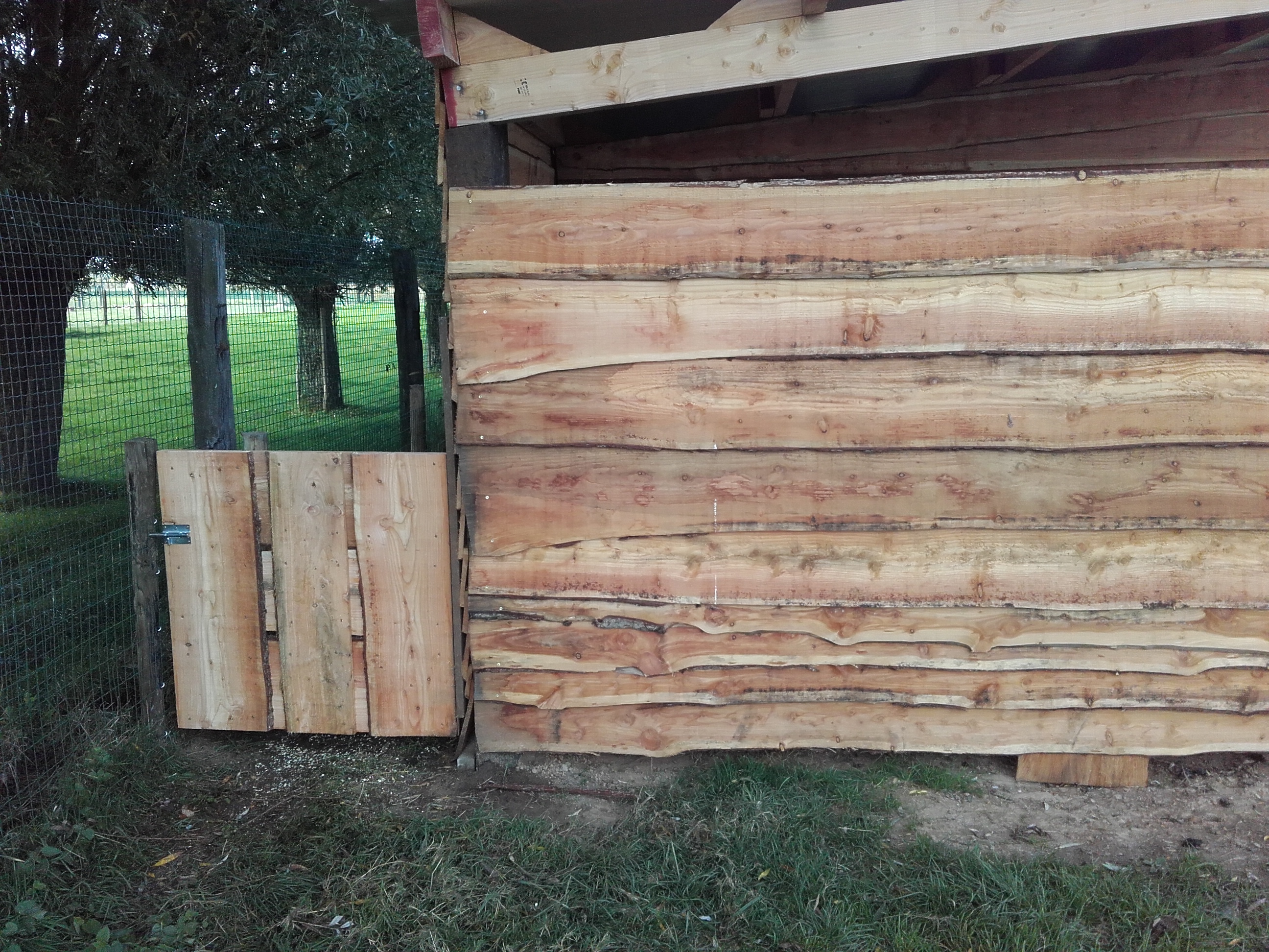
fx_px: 1136
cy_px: 476
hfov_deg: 58.4
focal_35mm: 31
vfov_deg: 45.4
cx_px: 634
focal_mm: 3.3
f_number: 2.2
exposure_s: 1/150
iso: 50
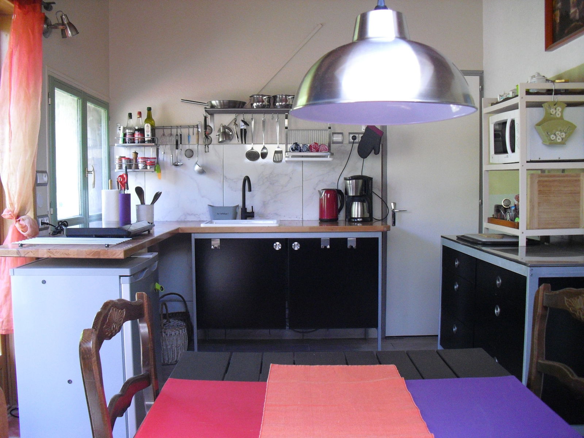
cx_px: 292
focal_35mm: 36
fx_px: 607
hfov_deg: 51.4
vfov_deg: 39.7
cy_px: 219
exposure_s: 1/80
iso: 400
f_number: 3.1
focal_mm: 6.3
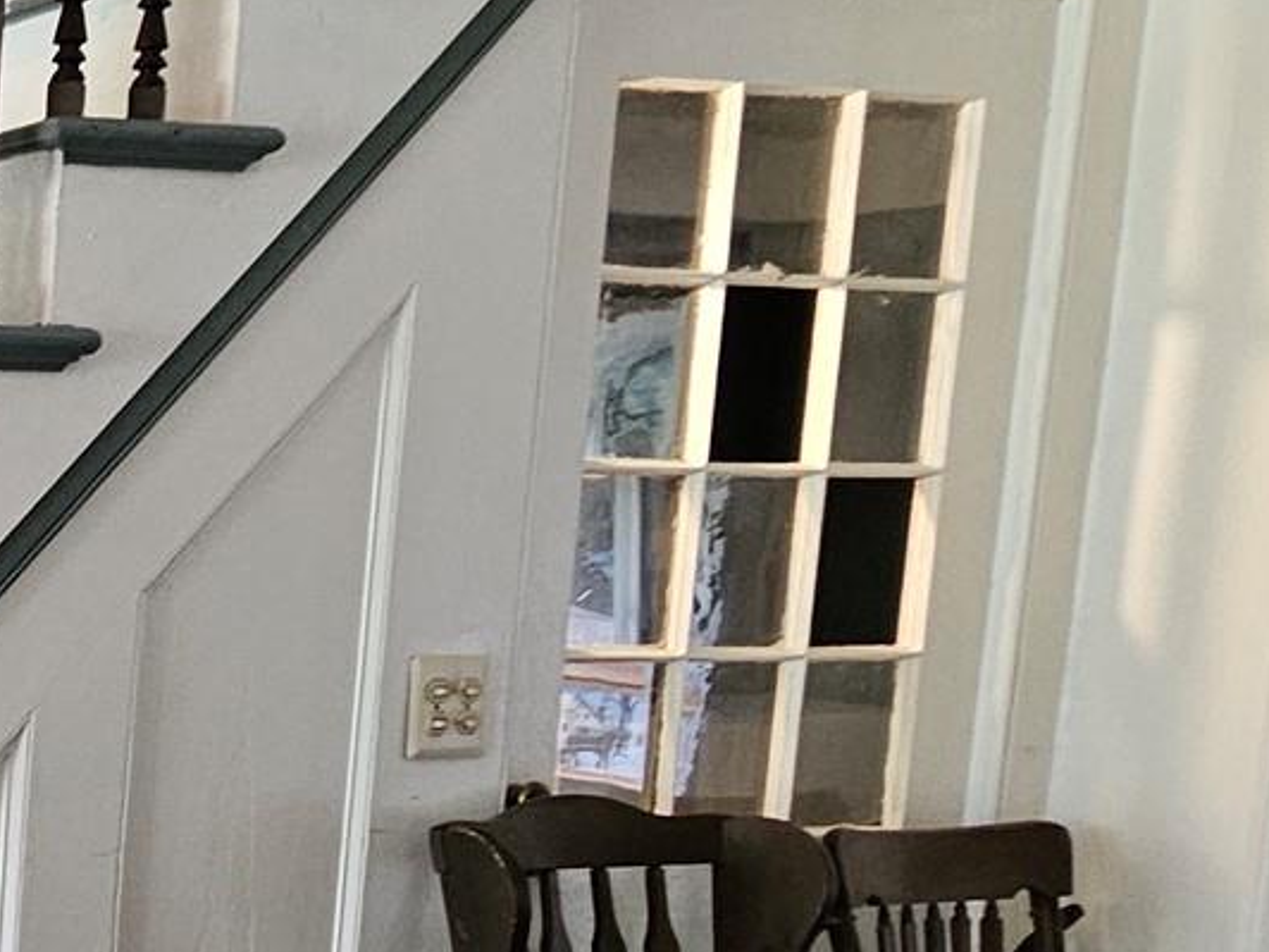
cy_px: 666
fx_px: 1833
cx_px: -856
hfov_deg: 24.2
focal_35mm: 50
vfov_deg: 28.8
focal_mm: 2.2
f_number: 2.2
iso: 400
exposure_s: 1/30
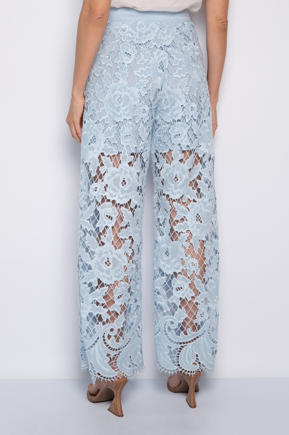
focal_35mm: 62
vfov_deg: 32.4
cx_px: 144
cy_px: 218
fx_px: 747
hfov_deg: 21.9
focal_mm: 62
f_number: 5
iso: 200
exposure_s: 1/160
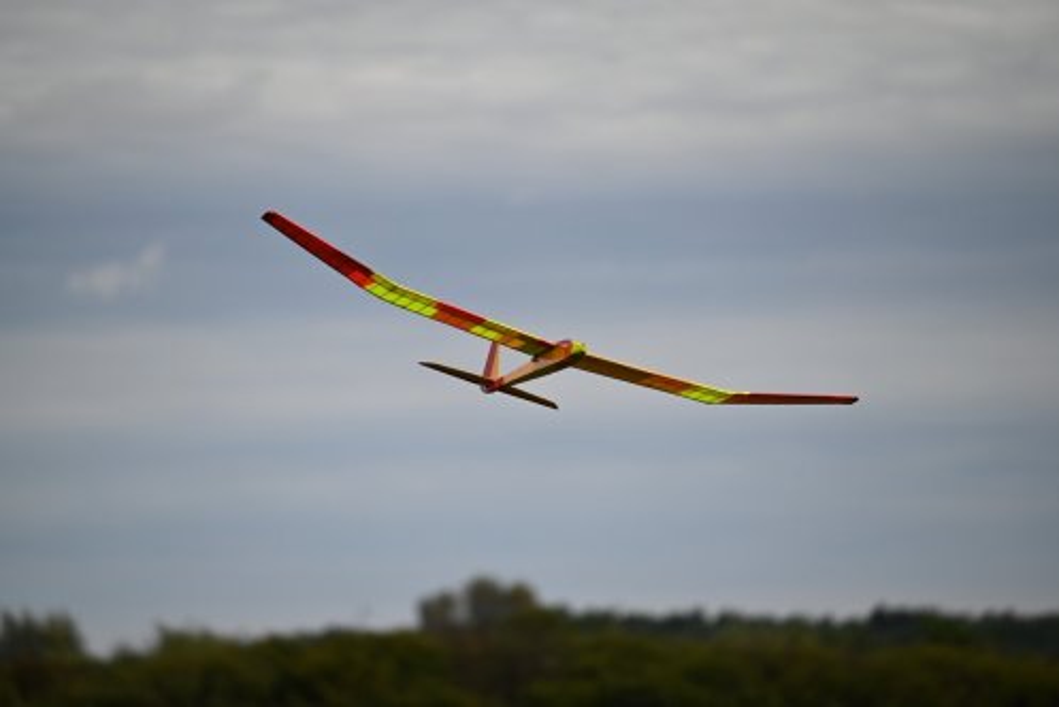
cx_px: 530
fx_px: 11773
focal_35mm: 400
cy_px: 354
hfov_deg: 5.2
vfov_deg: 3.4
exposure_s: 1/4000
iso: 640
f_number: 8
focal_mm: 400
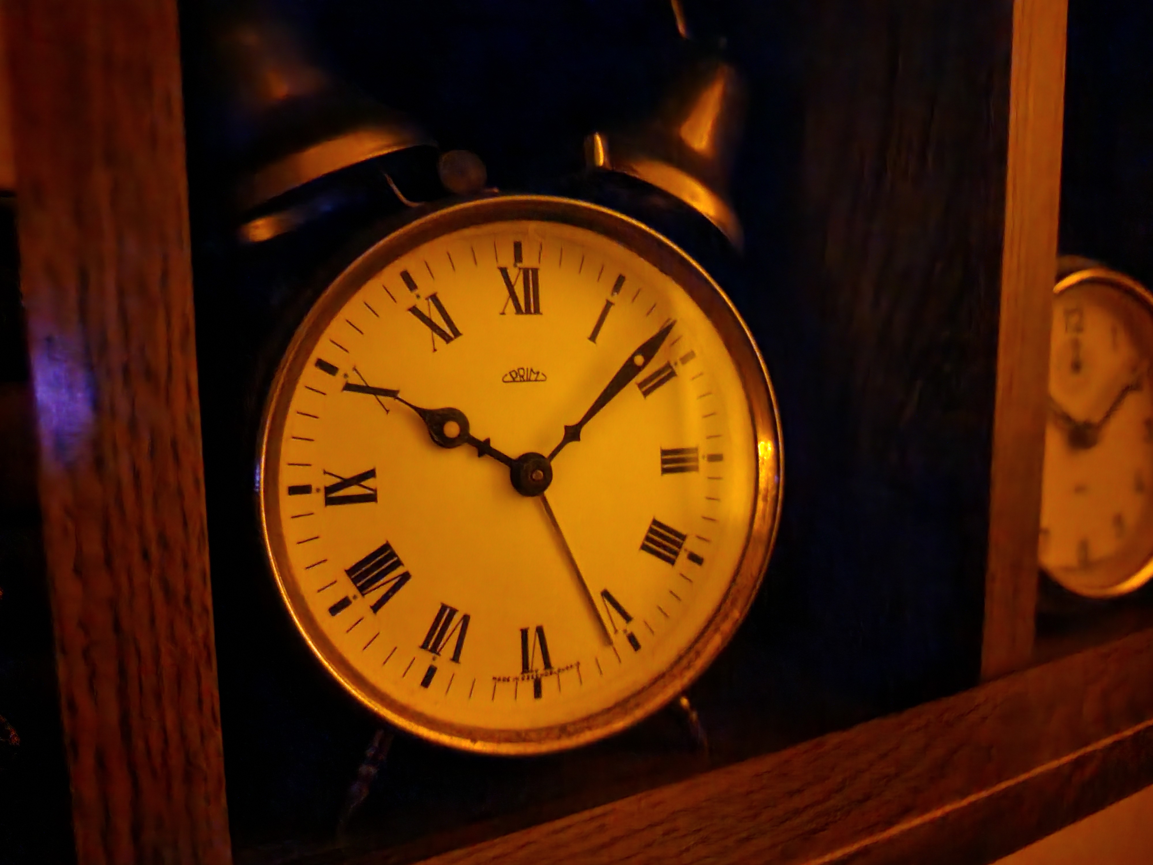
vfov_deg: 58.9
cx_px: 576
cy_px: 432
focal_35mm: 23
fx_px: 766
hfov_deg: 73.9
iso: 3200
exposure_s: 1/10
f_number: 1.8
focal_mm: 6.4
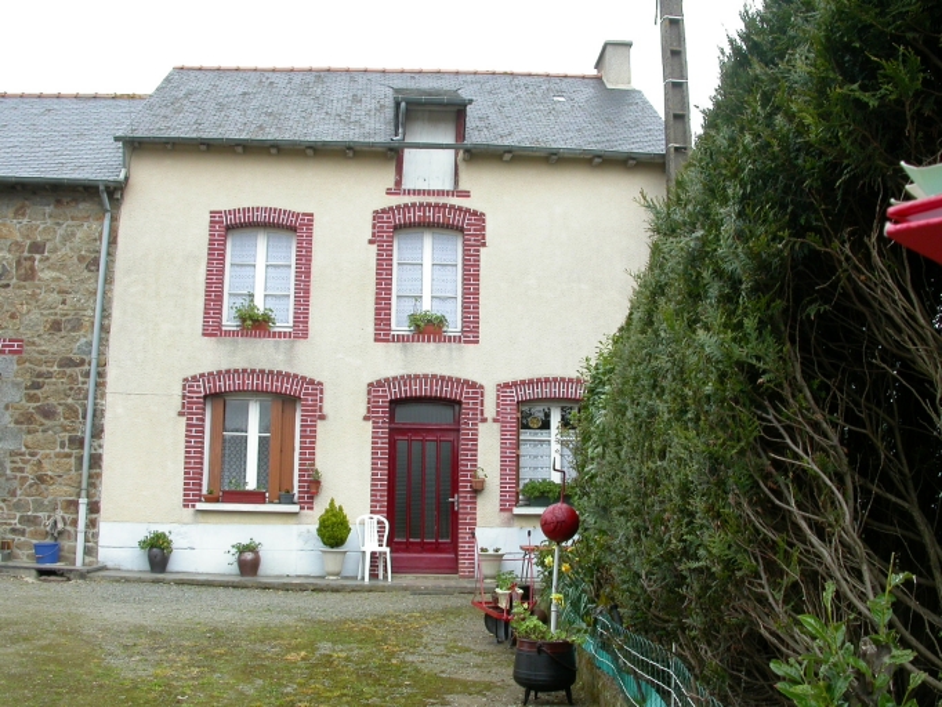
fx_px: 1034
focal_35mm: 38
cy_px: 354
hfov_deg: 49.0
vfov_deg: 37.7
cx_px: 471
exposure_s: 1/156
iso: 100
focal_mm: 7.85
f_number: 5.3
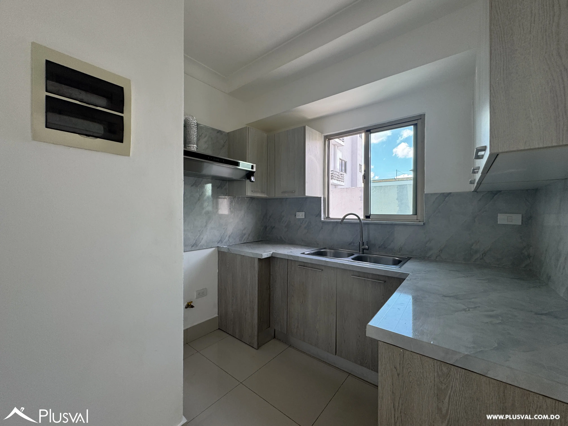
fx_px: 230
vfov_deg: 85.7
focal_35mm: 14
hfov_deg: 102.1
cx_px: 284
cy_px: 213
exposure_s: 1/99
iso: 64
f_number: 2.2
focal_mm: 2.22
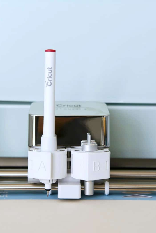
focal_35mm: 74
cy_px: 114
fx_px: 481
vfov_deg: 27.3
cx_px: 72
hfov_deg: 18.4
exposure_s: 1/80
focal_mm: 58
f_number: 4.5
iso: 400
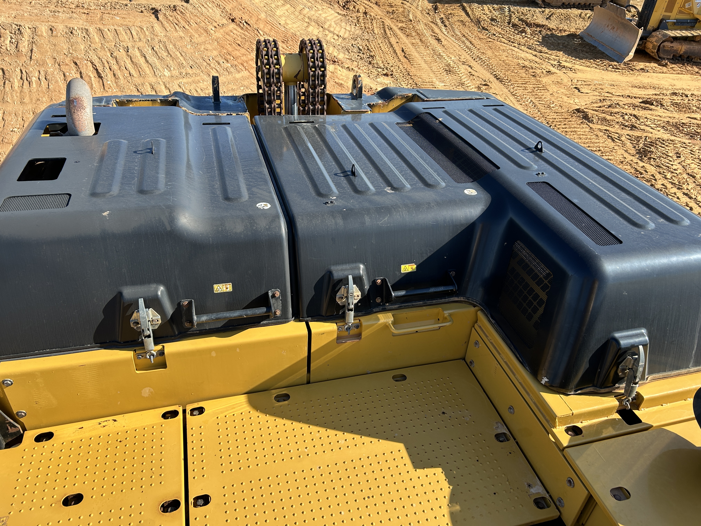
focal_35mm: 26
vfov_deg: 53.1
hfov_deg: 67.3
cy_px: 263
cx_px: 350
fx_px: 527
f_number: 1.5
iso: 50
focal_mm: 5.7
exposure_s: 1/1553
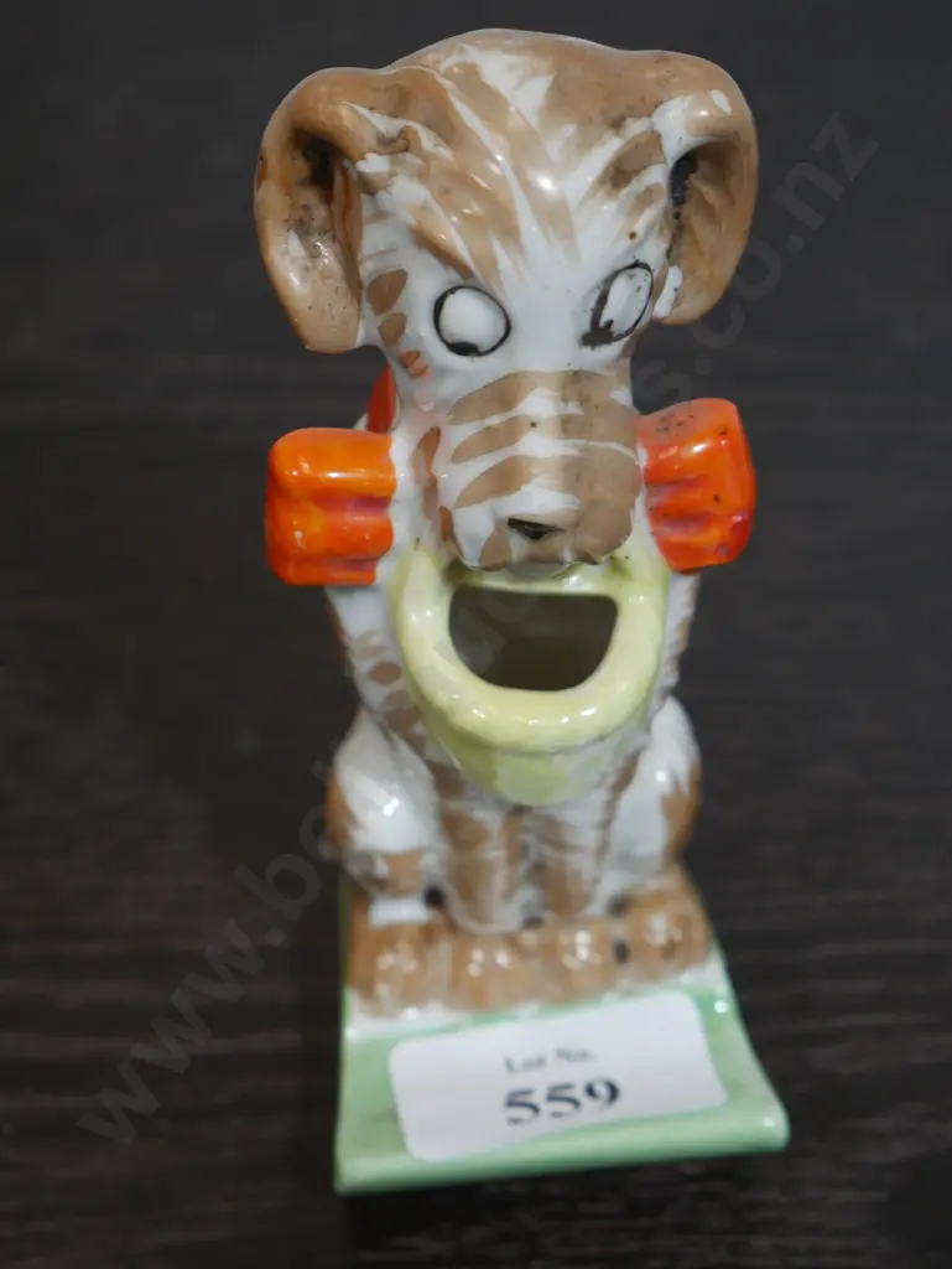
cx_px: 476
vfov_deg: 26.3
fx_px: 2711
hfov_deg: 19.9
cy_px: 634
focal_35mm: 74
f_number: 5.5
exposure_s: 1/80
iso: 800
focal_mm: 37
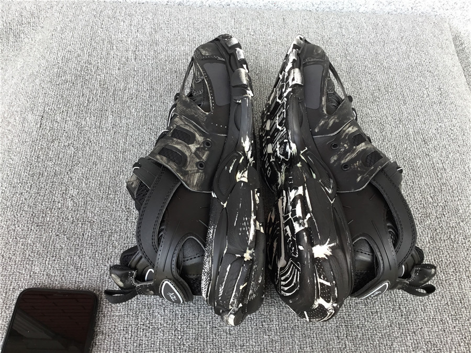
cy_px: 176
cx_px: 236
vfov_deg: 45.4
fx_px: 422
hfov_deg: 58.4
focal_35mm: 31
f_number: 2.4
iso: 32
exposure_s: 1/100
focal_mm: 3.3
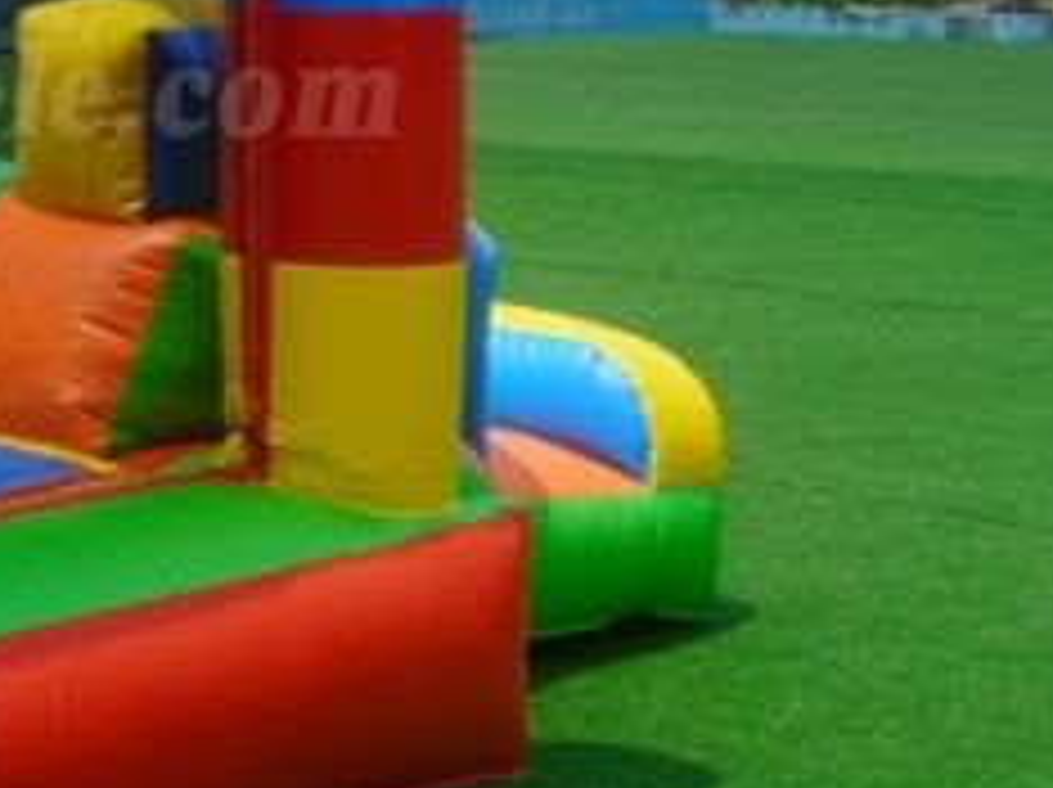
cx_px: -387
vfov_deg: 14.4
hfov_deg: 17.9
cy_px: 7
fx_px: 3069
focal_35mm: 101
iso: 100
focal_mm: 16
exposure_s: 1/200
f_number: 10
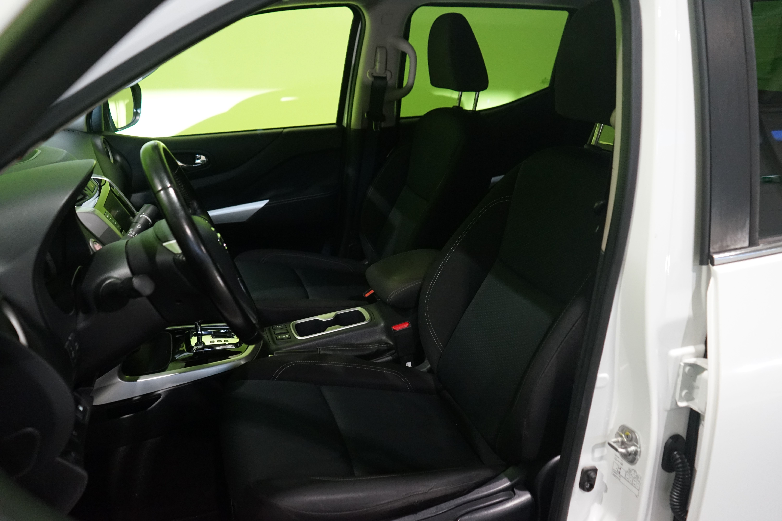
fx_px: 608
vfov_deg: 46.4
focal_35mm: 28
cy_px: 260
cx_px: 391
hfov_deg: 65.5
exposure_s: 1/160
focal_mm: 28
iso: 3200
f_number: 3.5
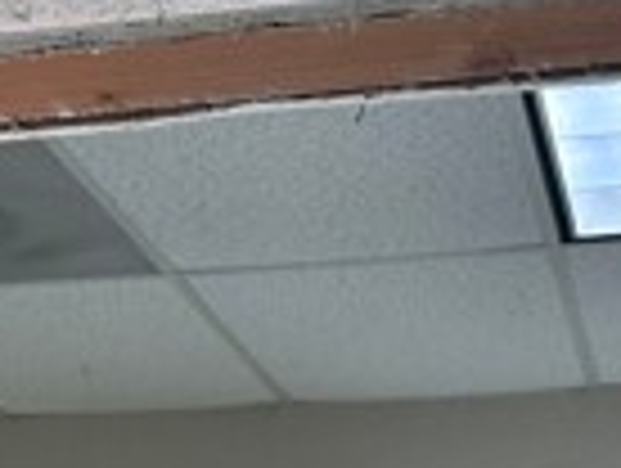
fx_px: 1905
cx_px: 261
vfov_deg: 12.6
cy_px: 878
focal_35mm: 106
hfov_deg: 18.5
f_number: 1.78
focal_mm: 6.86
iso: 200
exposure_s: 1/120
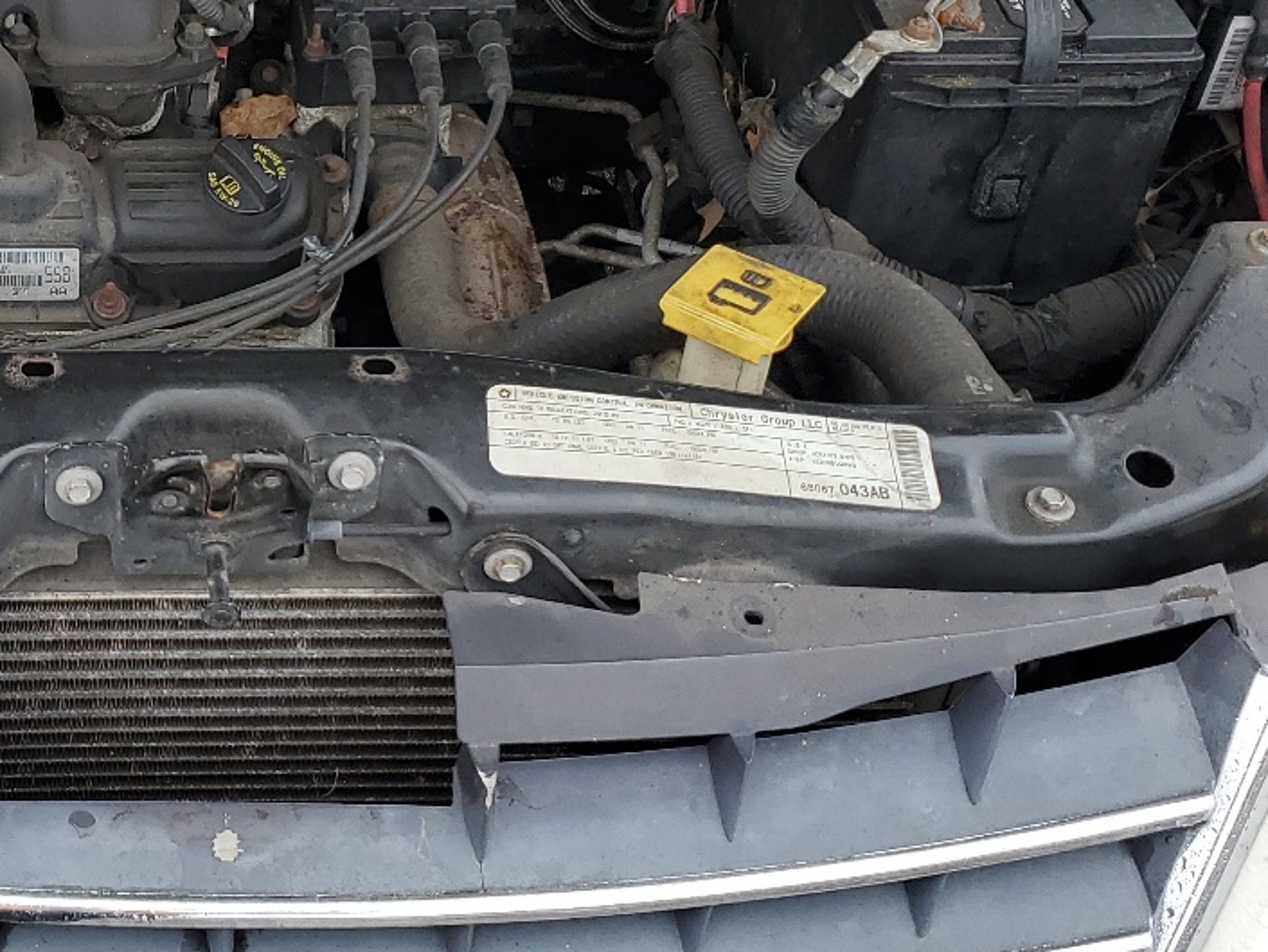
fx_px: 2162
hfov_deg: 31.0
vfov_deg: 24.7
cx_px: 90
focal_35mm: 59
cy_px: 308
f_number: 1.5
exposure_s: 1/312
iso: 50
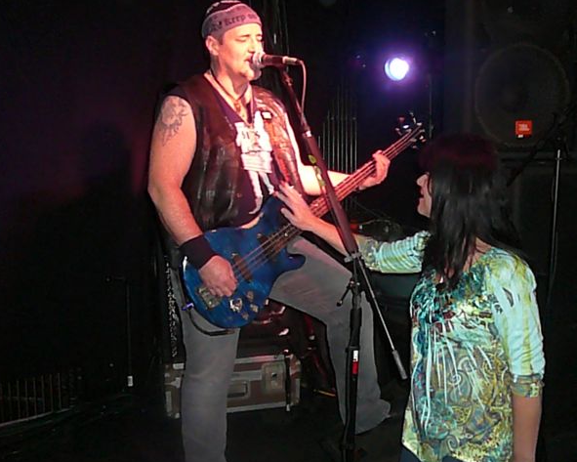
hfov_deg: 49.1
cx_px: 304
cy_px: 232
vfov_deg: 40.1
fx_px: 632
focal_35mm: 37
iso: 800
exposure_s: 1/30
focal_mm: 5.2
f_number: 2.8
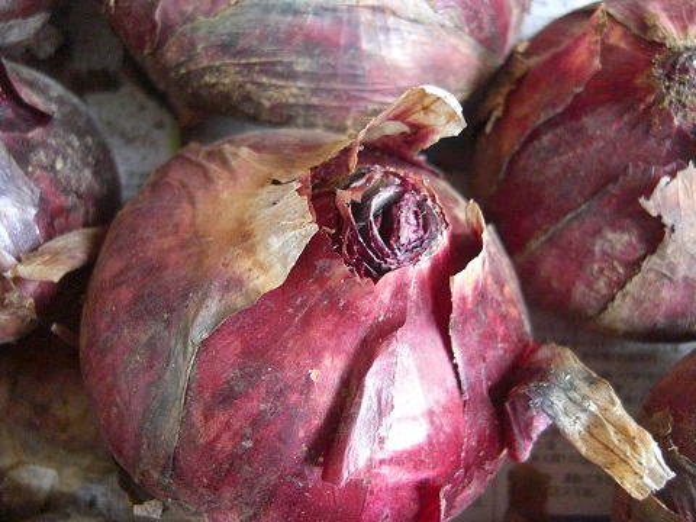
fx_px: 764
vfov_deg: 37.7
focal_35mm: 38
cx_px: 348
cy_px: 261
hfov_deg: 49.0
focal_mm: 7.9
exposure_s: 1/40
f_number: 2.8
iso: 800
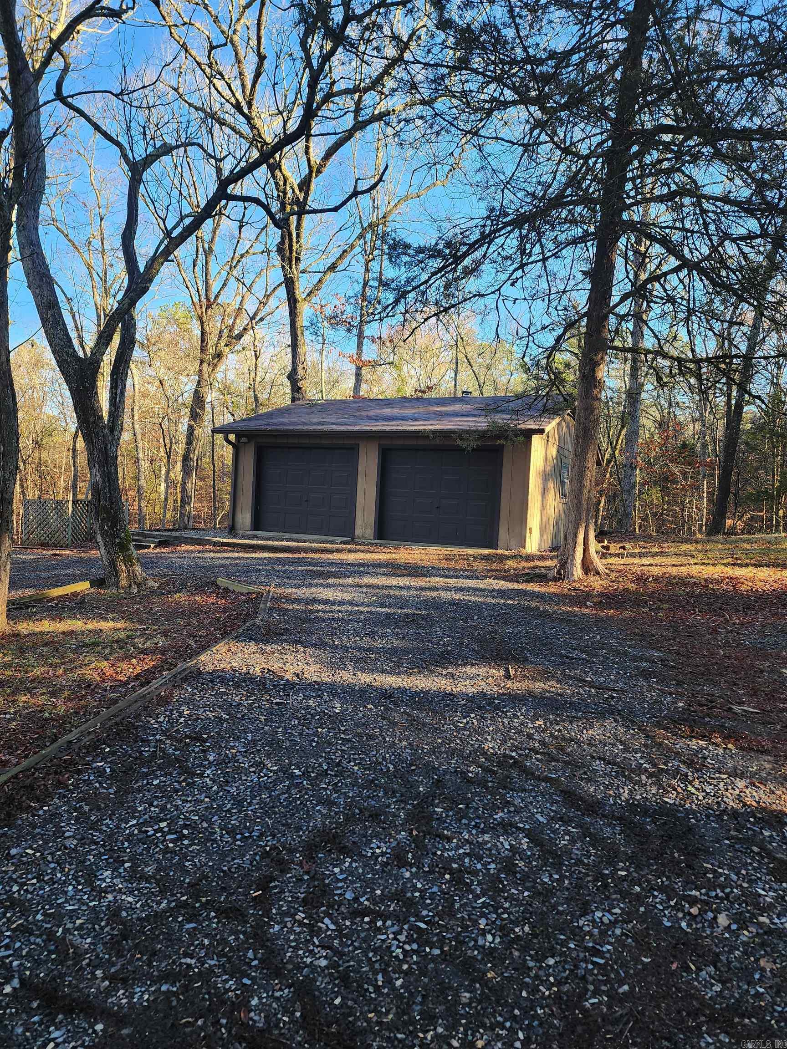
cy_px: 524
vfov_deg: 73.9
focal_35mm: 23
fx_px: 697
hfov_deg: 58.9
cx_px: 394
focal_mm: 6.4
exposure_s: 1/180
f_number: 1.8
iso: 32
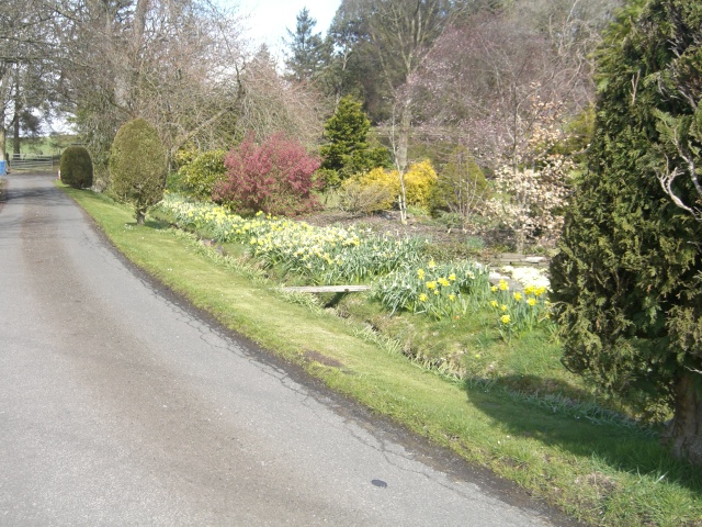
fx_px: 771
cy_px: 264
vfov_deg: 37.7
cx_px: 351
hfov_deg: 49.0
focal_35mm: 38
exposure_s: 1/640
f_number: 2.8
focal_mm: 7.9
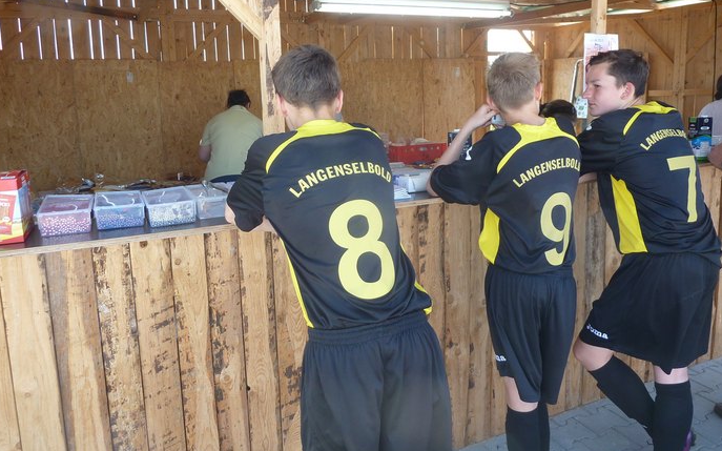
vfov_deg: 45.8
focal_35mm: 27
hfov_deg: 68.4
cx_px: 356
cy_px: 181
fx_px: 531
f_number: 3.3
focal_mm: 4.1
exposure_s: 1/80
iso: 80
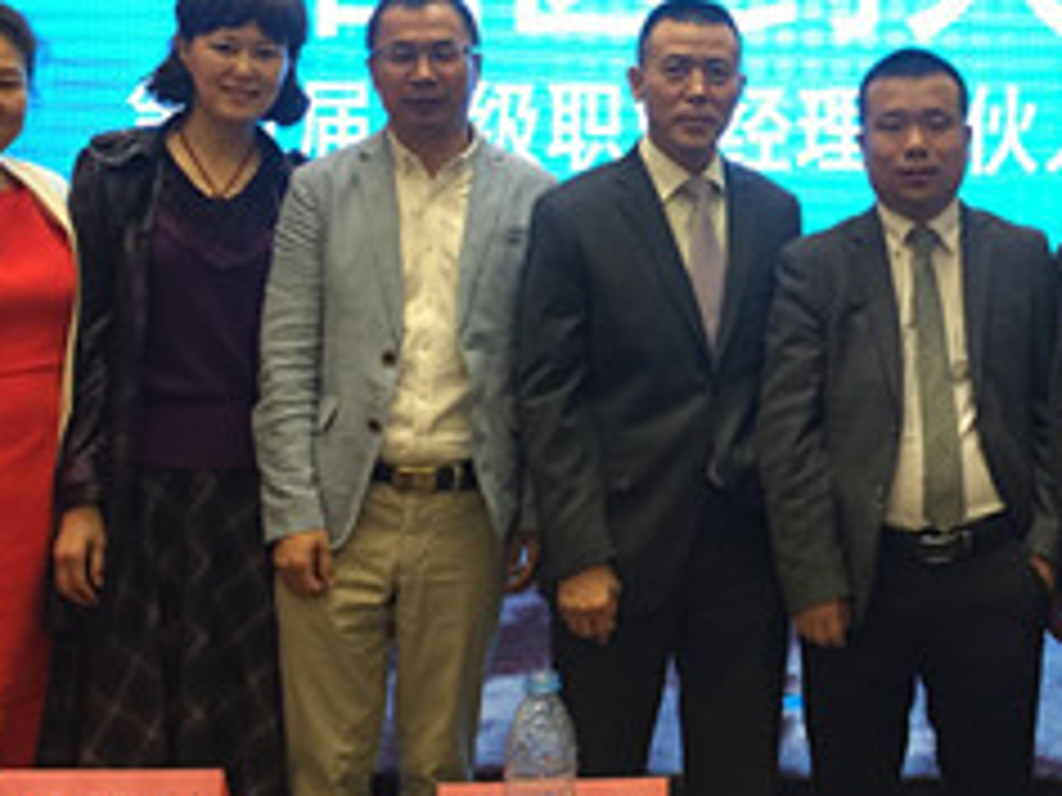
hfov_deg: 29.4
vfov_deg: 22.8
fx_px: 1963
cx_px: 886
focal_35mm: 64
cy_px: 229
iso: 64
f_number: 2.2
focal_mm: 4.15
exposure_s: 1/33
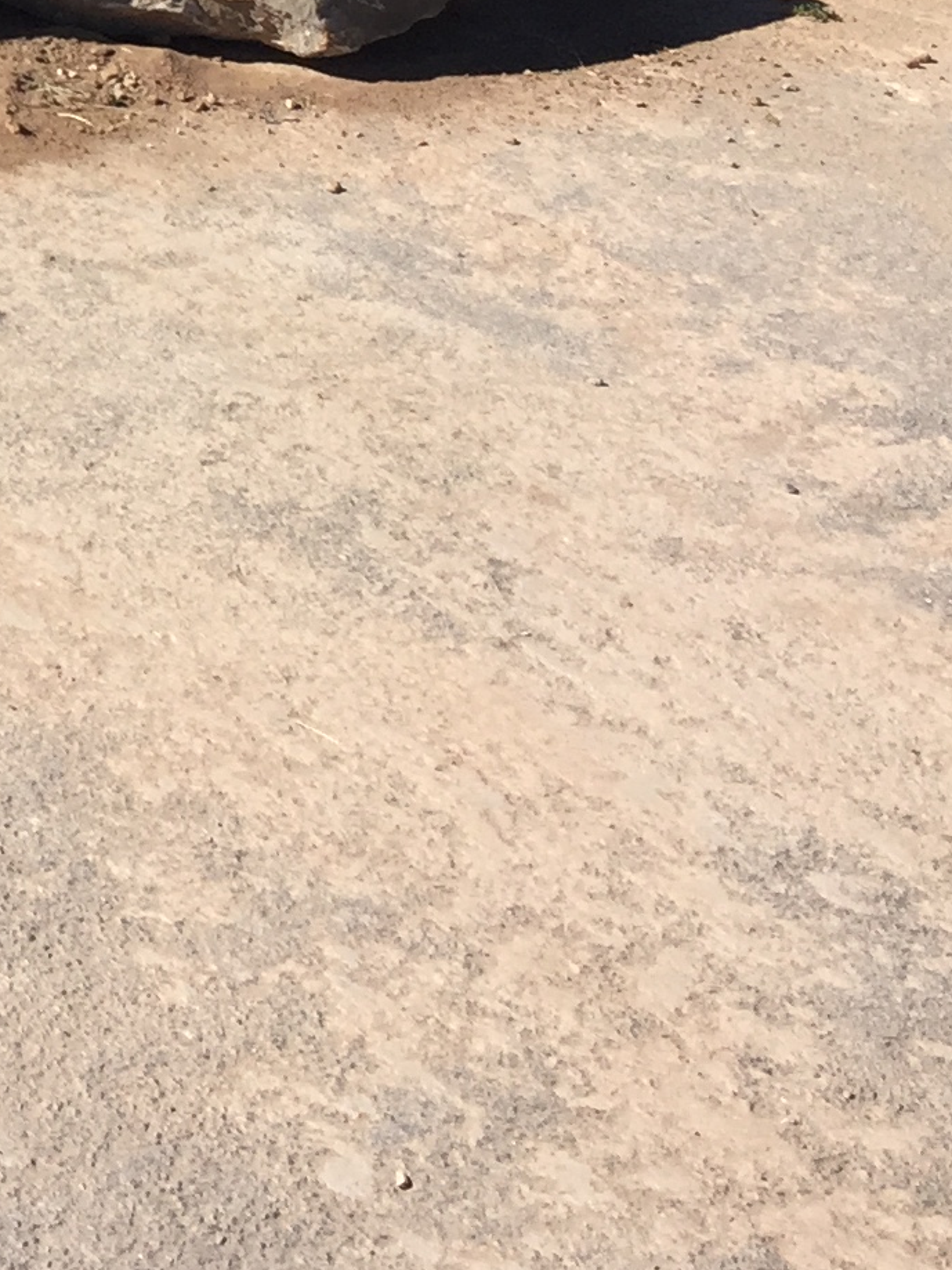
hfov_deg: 13.5
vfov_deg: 18.1
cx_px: -513
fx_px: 3778
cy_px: -264
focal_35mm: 103
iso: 32
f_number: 2.2
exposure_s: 1/2083
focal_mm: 4.15
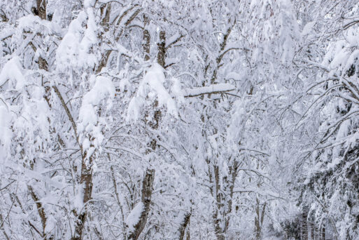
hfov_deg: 20.2
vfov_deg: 13.5
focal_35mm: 100
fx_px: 997
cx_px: 287
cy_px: 230
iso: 125
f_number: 10
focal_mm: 45
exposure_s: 1/100
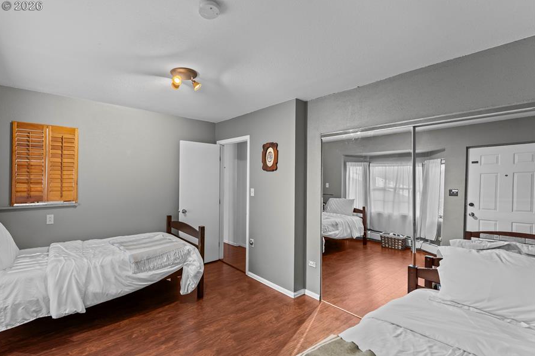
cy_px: 181
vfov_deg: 73.7
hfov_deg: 96.2
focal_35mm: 16
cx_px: 231
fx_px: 238
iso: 800
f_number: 5.6
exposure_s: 1/2.5
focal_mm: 14
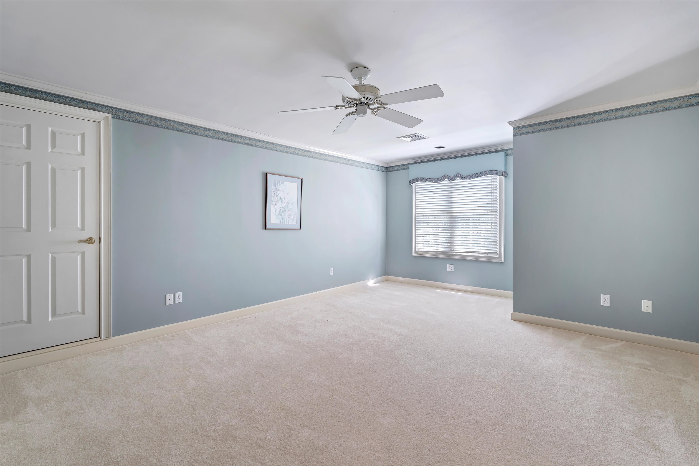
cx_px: 350
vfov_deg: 73.7
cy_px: 233
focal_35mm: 16
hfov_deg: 96.7
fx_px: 311
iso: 100
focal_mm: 16
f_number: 8
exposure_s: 1/3
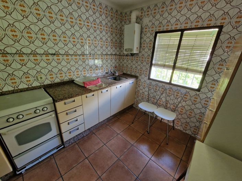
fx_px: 91
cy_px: 90
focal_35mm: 13
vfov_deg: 89.9
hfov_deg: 106.2
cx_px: 121
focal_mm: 2.2
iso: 320
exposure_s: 1/50
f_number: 2.2
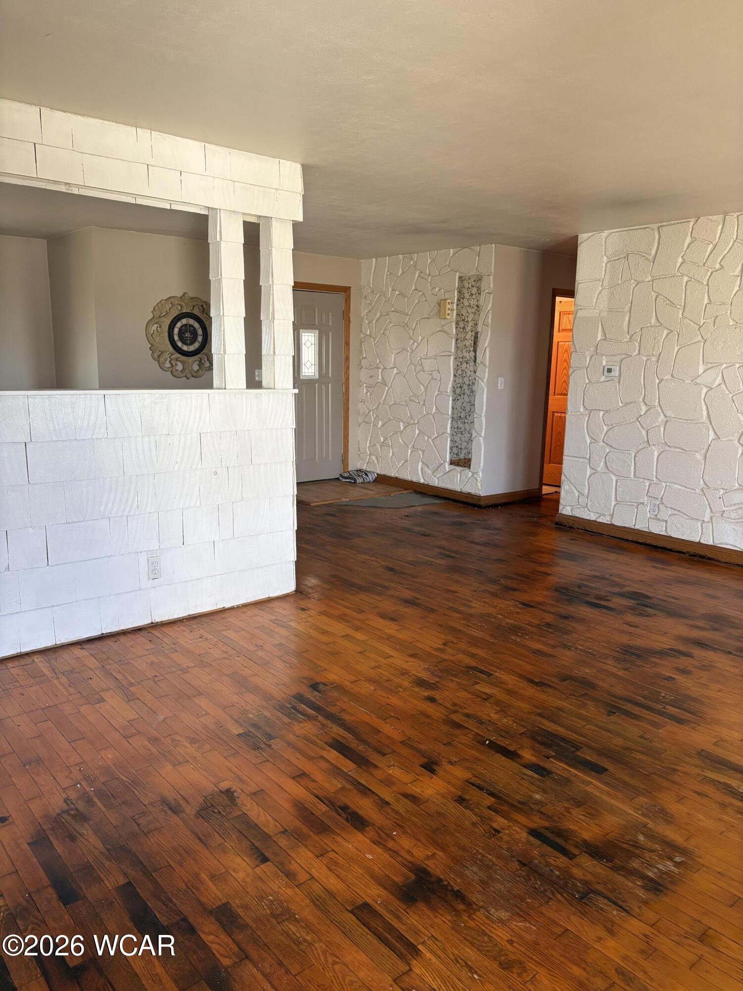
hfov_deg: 53.1
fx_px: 744
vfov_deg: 67.3
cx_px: 372
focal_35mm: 26
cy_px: 496
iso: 125
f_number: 1.6
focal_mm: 5.96
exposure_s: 1/102
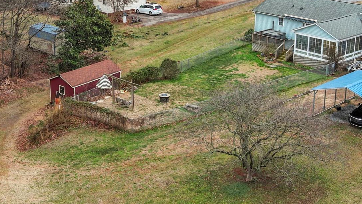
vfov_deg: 20.9
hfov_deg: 36.6
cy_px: 53
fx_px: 547
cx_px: 160
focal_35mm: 57
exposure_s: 1/530
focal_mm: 10.57
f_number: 2.8
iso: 100
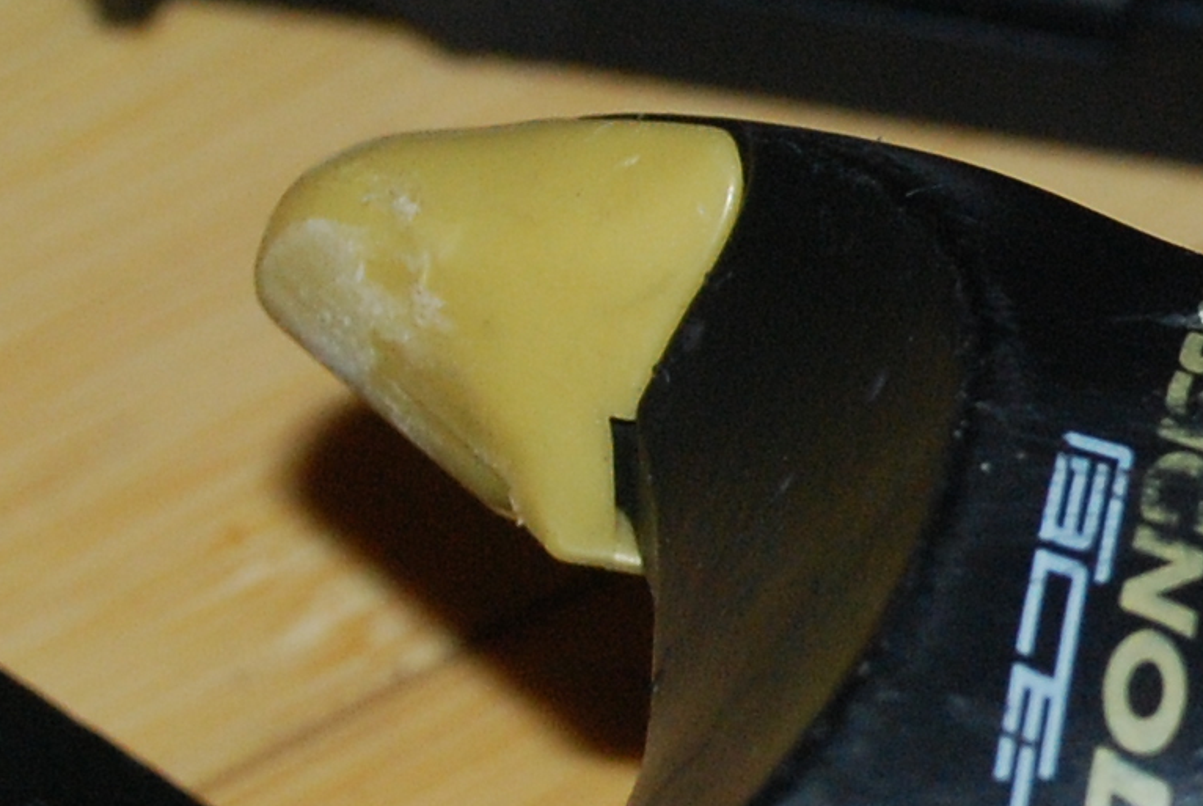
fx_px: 9637
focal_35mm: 288
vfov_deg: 4.8
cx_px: 1704
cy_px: 435
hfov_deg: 7.1
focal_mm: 38
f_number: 6.3
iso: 500
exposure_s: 1/125
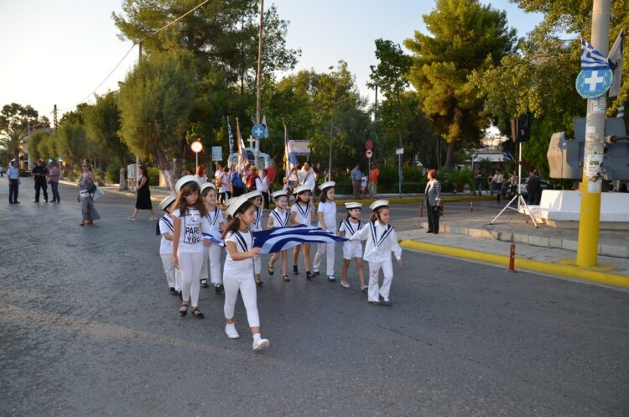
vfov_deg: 47.8
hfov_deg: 67.5
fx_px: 471
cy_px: 208
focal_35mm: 27
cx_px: 314
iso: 125
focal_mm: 18
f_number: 4
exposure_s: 1/250
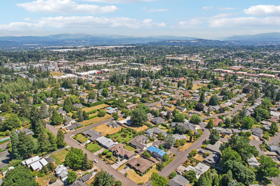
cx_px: 140
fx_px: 171
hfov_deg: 78.6
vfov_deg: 57.2
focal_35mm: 22
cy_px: 93
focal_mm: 8.4
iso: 110
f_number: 2.8
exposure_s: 1/500
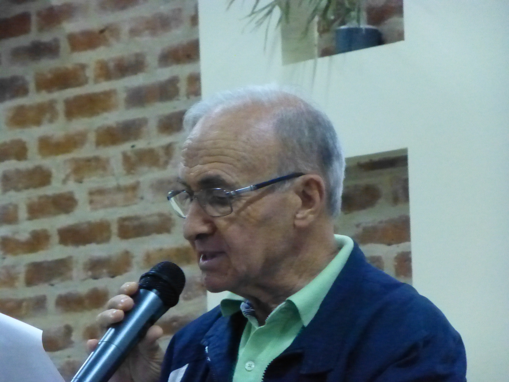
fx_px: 3661
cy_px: 191
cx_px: 254
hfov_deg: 8.0
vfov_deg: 6.0
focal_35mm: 249
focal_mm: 44.4
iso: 3200
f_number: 5.7
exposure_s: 1/30
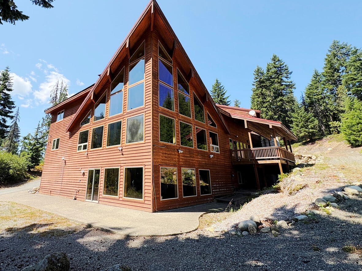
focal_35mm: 19
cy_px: 107
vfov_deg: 67.9
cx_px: 147
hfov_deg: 83.8
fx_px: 199
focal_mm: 2.22
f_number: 2.2
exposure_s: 1/1034
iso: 50
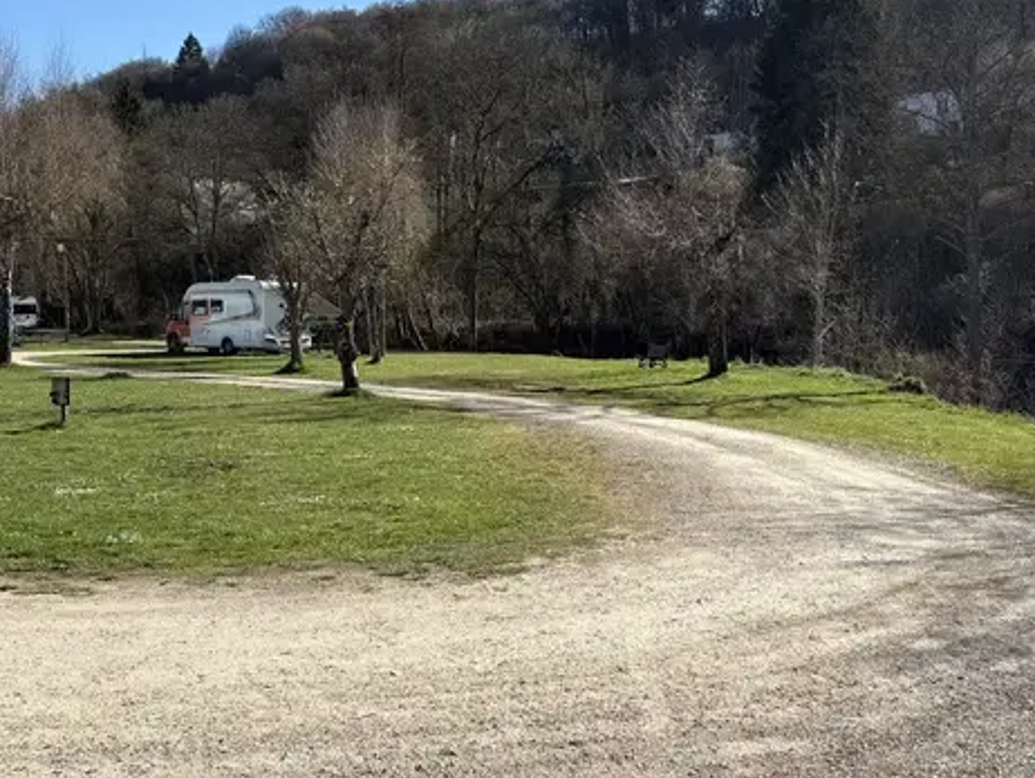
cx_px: 477
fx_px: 1346
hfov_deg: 42.0
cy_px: 361
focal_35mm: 45
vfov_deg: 32.2
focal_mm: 5.96
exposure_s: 1/2747
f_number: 1.6
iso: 50
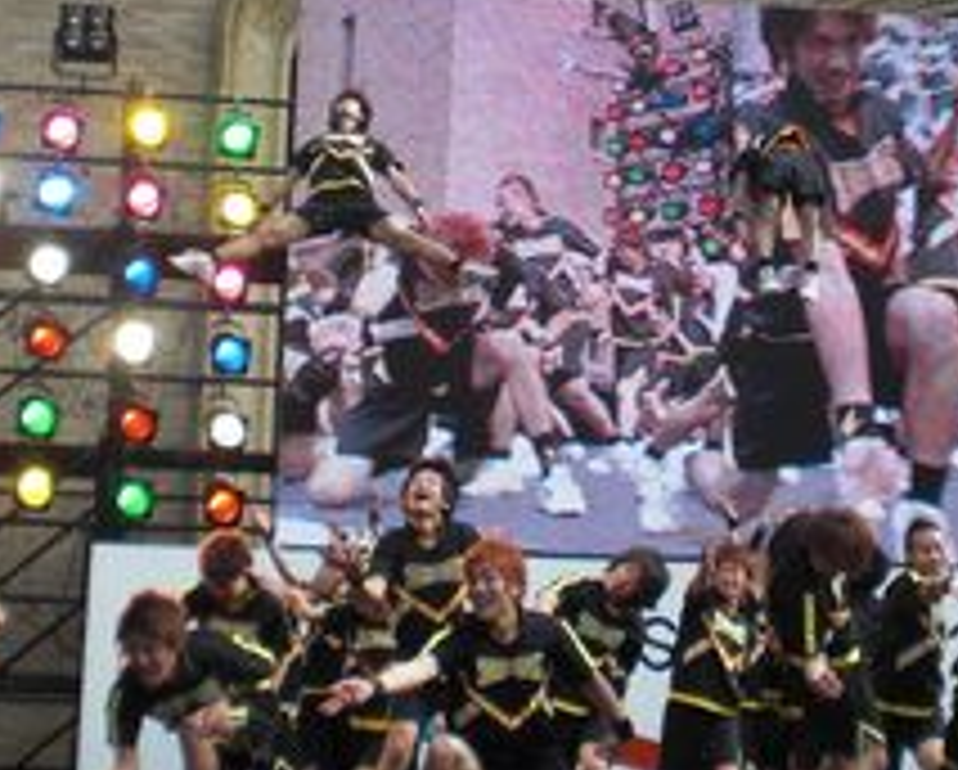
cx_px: 560
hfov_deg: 24.4
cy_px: 203
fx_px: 2215
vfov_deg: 19.6
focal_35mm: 78
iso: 64
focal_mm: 6.3
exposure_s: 1/320
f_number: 3.1
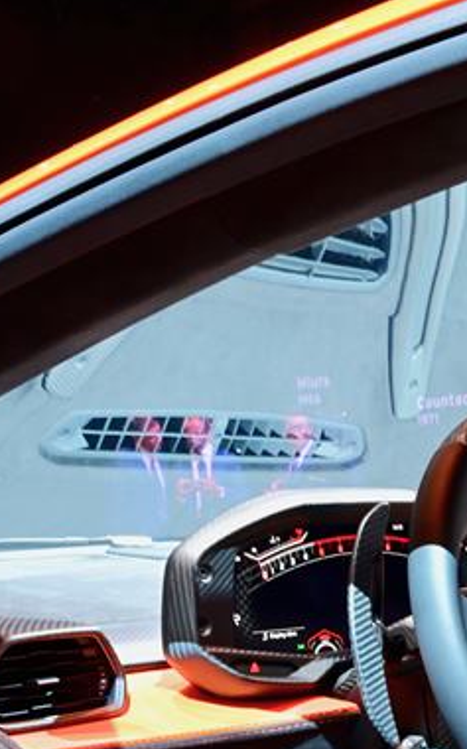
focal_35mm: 66
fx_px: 1346
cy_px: 624
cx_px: 767
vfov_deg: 30.2
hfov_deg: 17.1
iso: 1600
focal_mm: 24
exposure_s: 1/13
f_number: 11
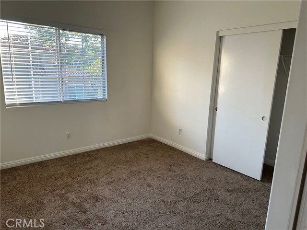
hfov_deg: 71.6
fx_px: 213
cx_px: 154
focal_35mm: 24
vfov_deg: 56.8
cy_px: 115
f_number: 1.78
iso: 125
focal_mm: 6.86
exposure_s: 1/121
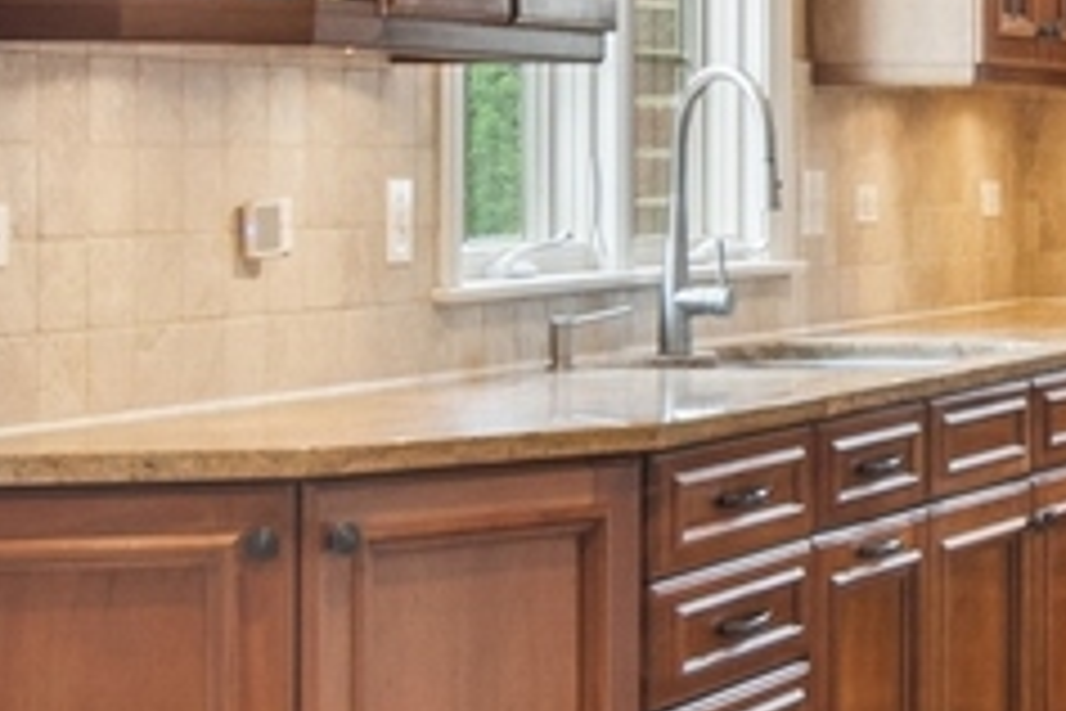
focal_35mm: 123
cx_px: 1894
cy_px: 108
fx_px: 3642
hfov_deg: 14.7
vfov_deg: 11.1
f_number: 8
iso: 200
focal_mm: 12
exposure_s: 1/5
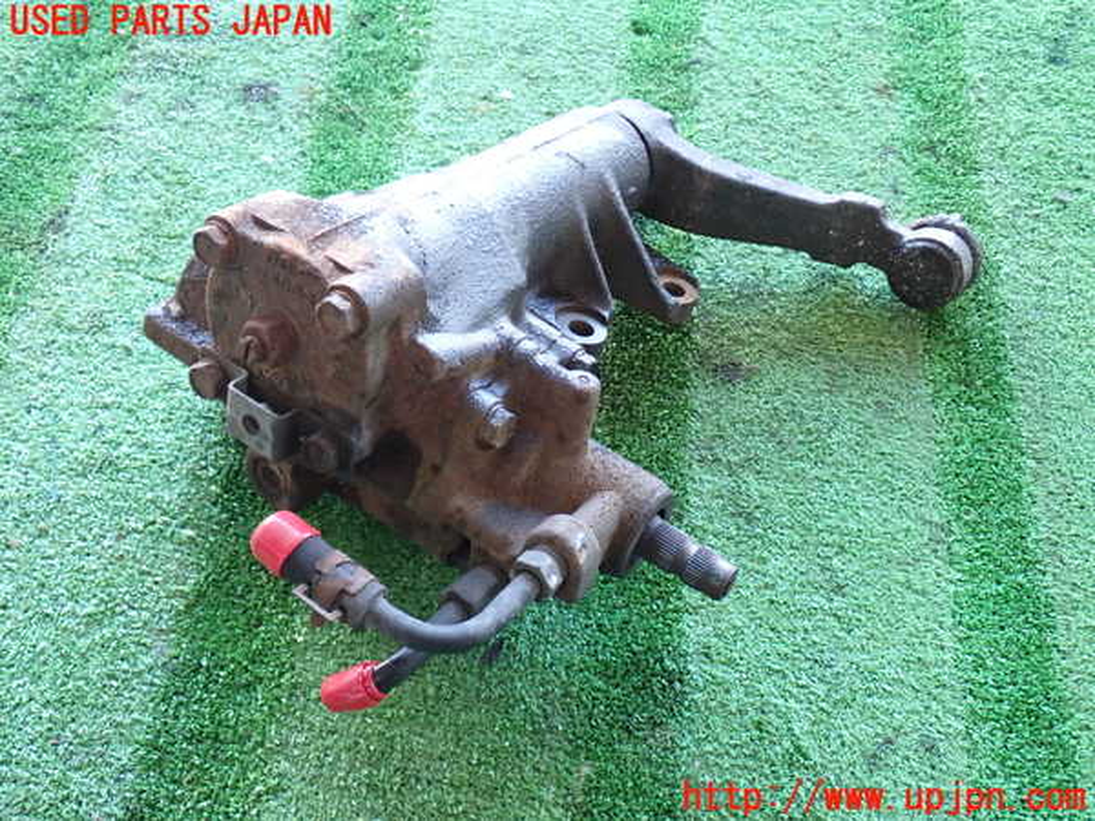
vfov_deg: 37.7
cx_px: 548
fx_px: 1202
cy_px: 410
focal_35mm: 38
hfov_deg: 49.0
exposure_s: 1/40
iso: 400
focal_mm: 6.83
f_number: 2.7
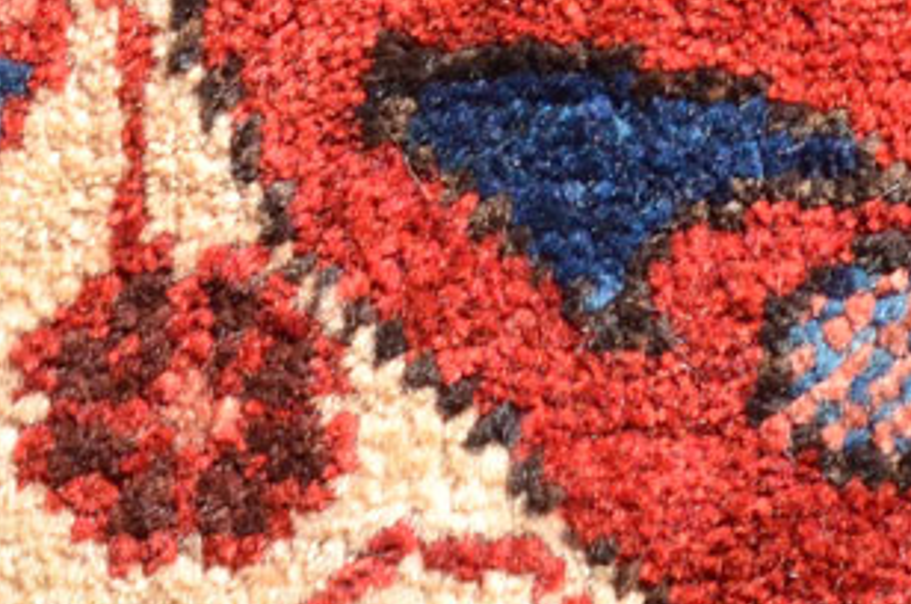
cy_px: -574
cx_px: 1207
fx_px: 10823
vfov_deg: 3.2
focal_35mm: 429
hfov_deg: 4.8
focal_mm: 55
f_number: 11
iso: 800
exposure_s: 1/500
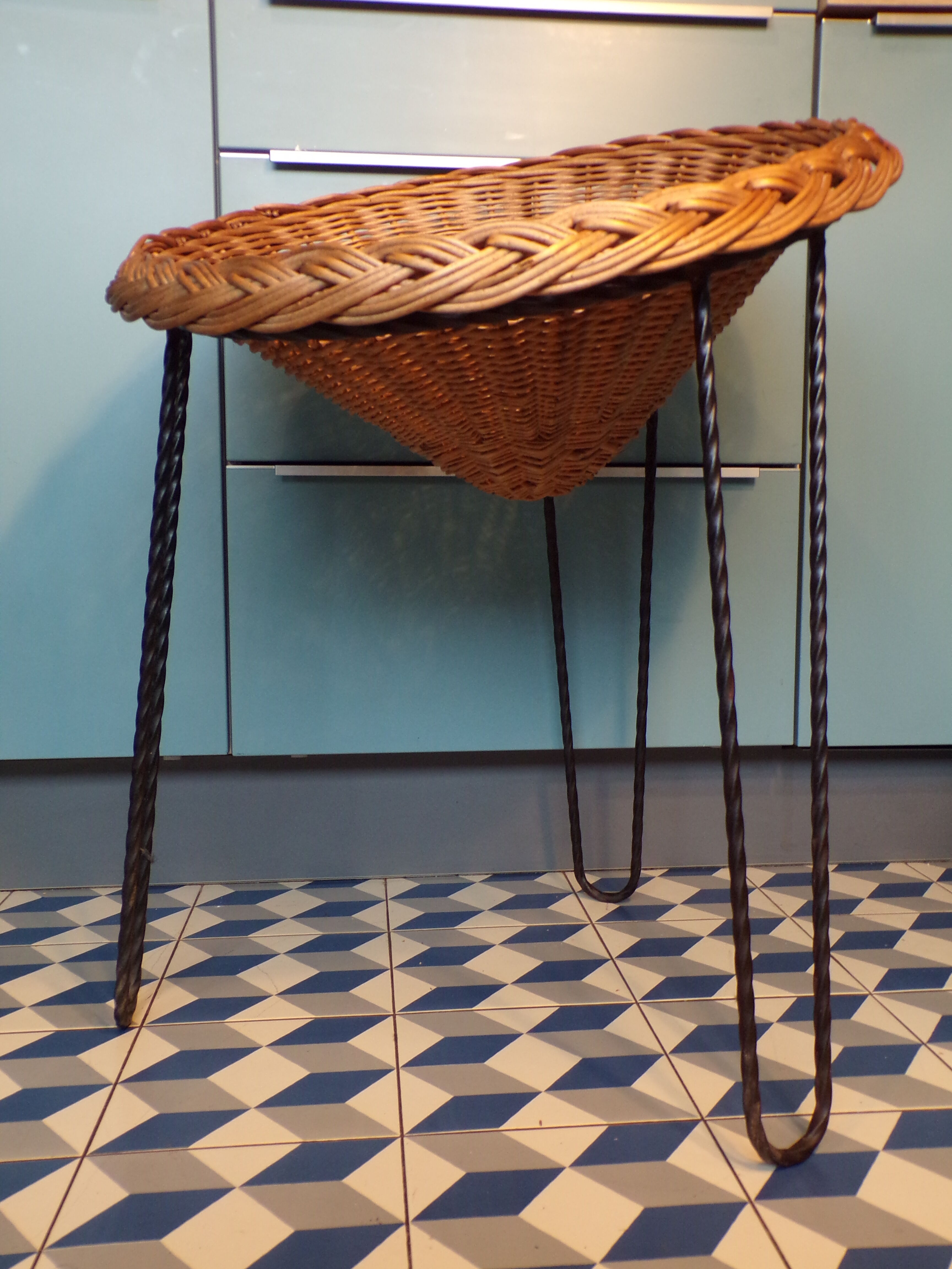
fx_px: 1173
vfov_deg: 56.8
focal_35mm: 32
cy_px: 634
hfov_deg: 44.2
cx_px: 476
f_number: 3.2
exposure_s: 1/20
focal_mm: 5.8
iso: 200
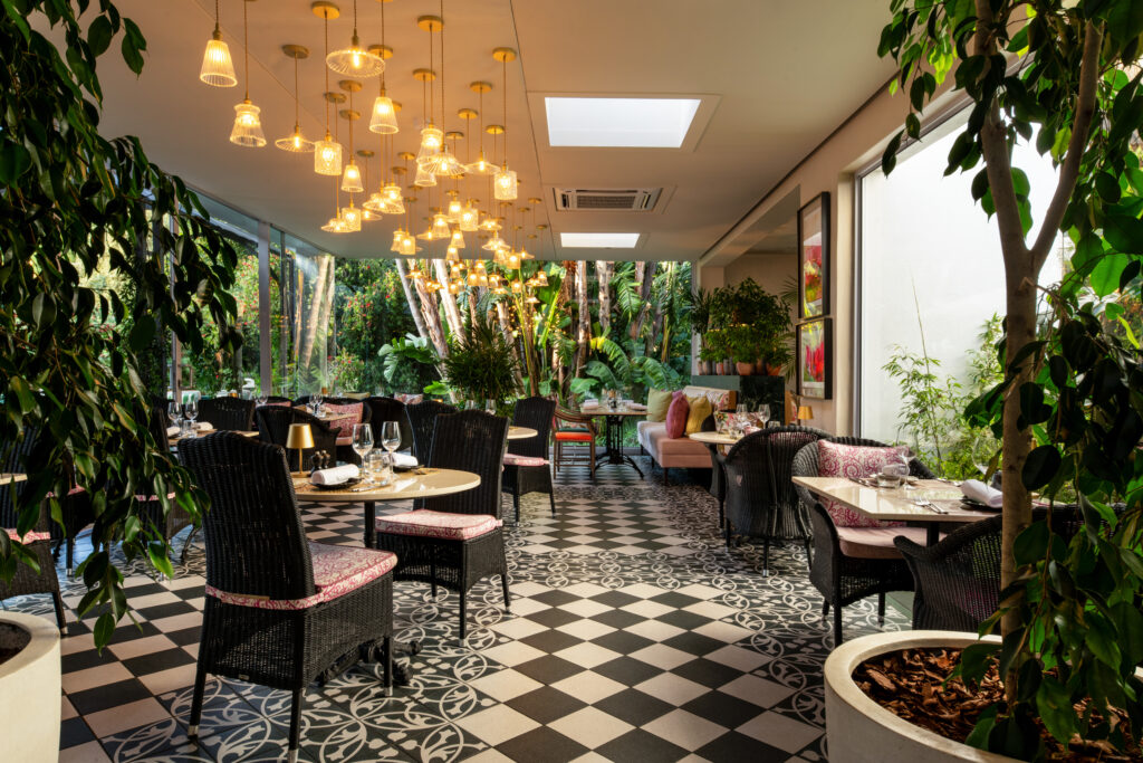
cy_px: 382
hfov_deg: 73.7
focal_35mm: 24
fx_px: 762
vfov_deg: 53.1
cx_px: 572
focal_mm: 24
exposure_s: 1/13
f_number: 16
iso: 200
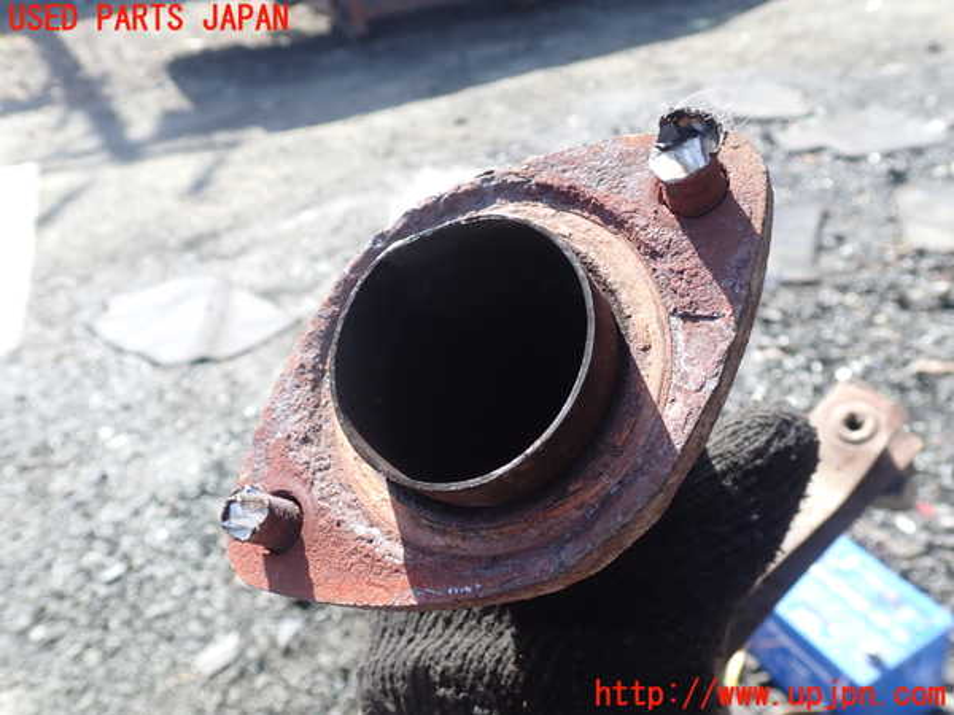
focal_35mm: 30
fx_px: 827
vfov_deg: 46.8
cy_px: 358
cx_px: 477
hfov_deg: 60.0
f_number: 3.2
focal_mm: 5.4
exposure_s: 1/250
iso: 100
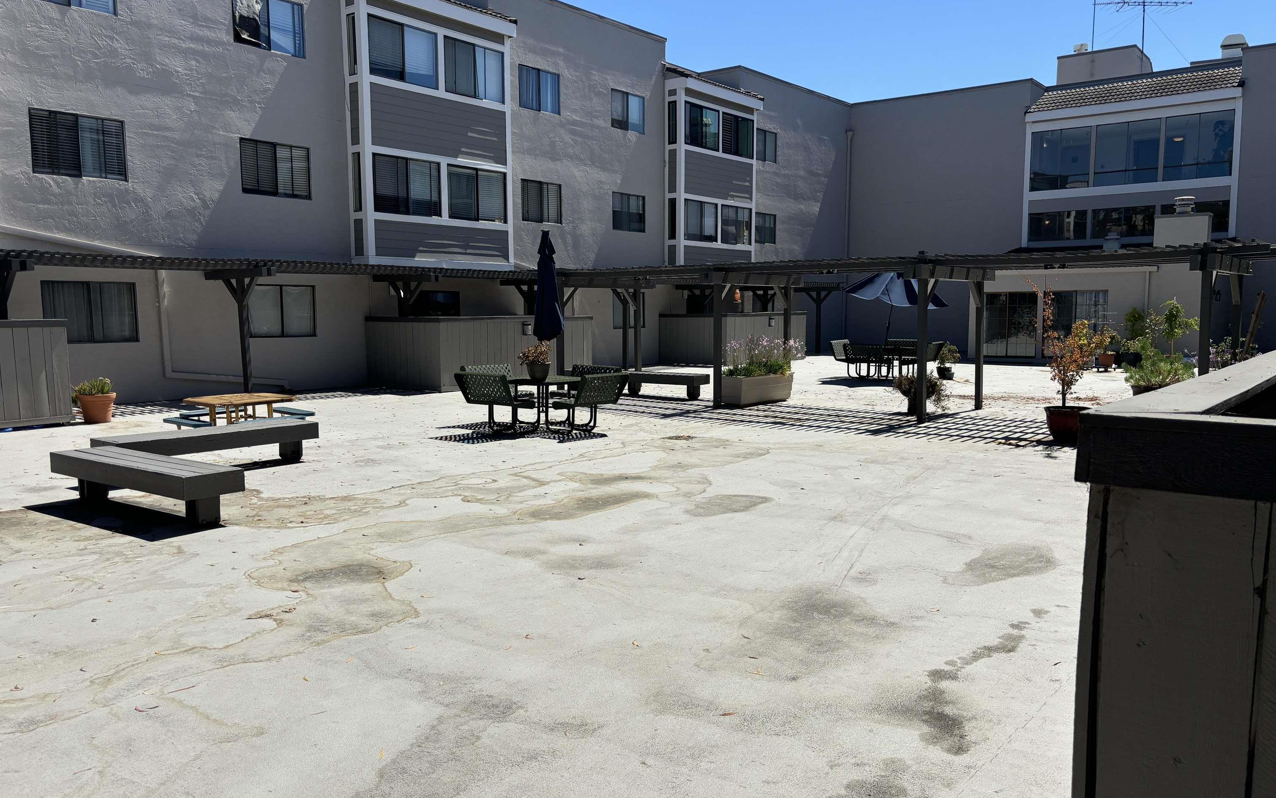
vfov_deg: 44.5
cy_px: 424
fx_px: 974
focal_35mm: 28
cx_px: 641
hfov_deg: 66.5
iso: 50
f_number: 1.6
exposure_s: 1/5076
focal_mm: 5.96
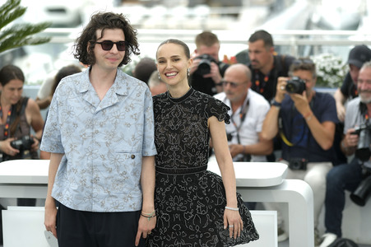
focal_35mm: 135
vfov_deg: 10.1
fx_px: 1390
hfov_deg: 15.2
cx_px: 186
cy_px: 124
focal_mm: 90
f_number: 2
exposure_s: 1/1250
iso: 100
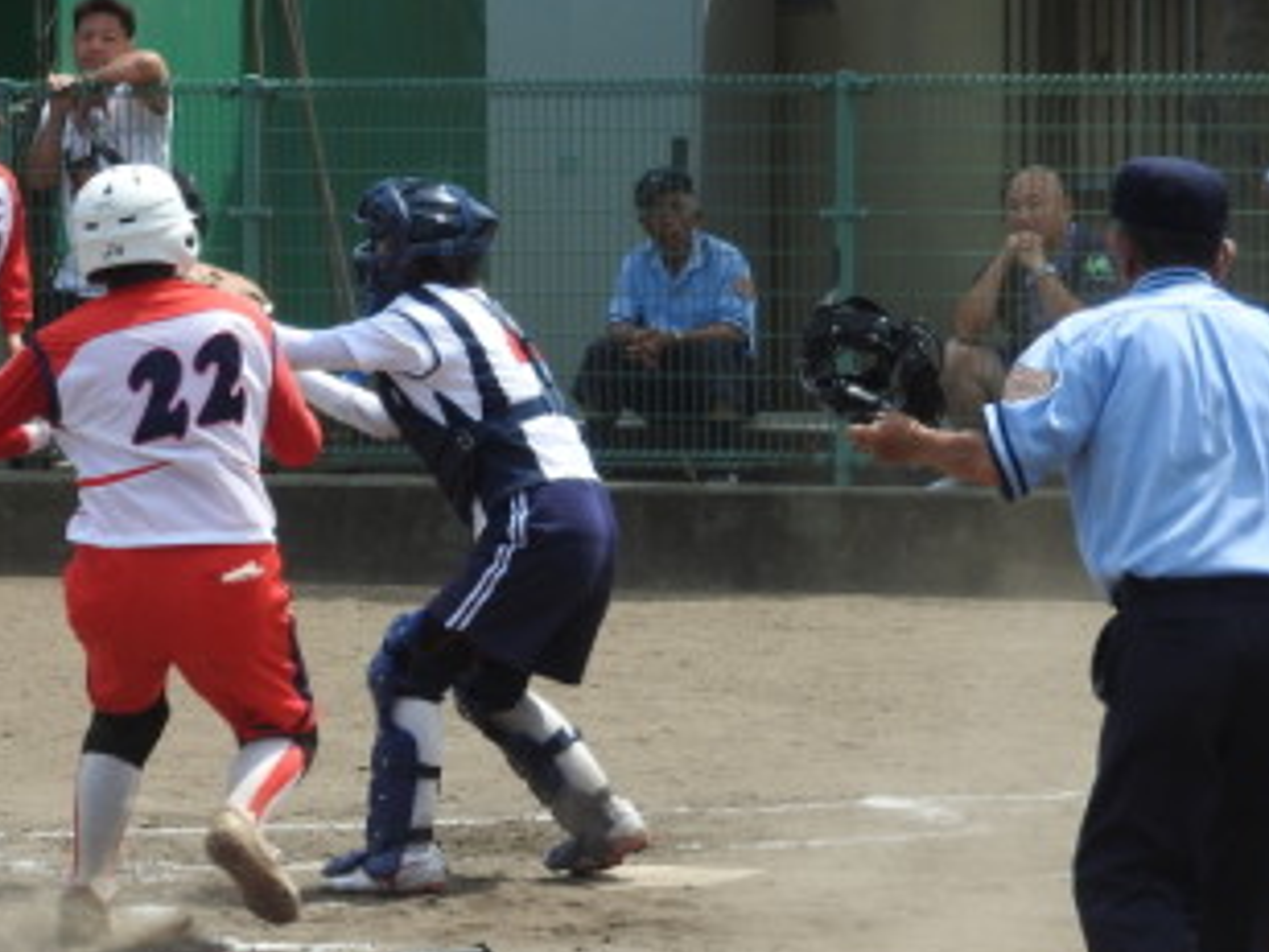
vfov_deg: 5.6
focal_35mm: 263
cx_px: 231
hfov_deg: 7.5
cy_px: 655
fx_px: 9641
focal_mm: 24.2
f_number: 5
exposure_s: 1/400
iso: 100
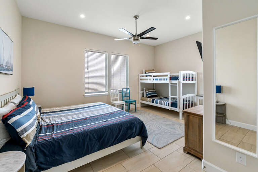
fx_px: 107
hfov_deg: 100.4
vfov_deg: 77.3
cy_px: 86
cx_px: 129
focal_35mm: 15
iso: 500
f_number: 9
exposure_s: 1/40
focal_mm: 10
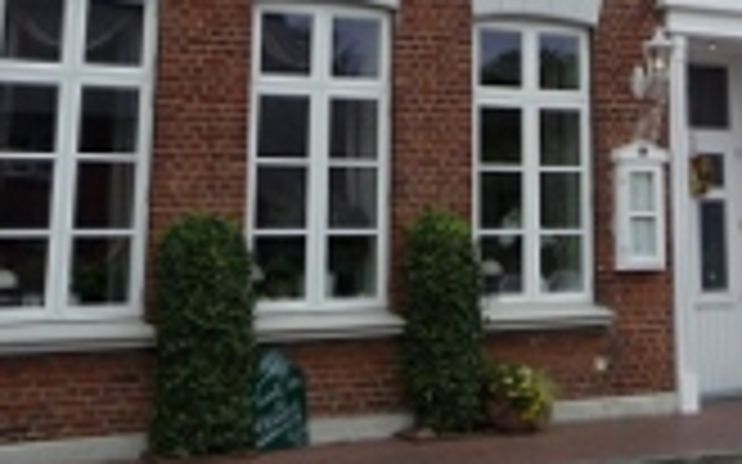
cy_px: -122
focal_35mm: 72
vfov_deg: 17.1
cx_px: 598
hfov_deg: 28.0
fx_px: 1455
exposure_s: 1/800
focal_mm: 4.7
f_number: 3.3
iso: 100
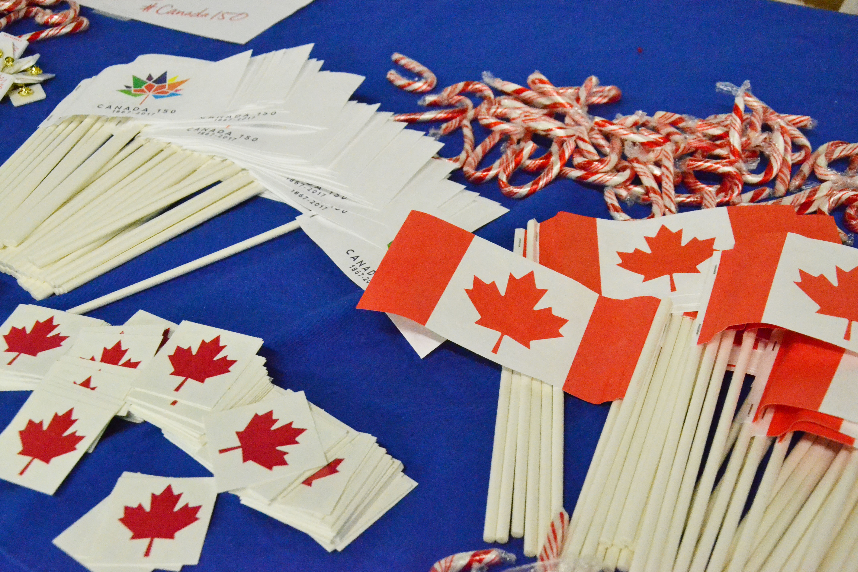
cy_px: 287
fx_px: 1025
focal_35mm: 43
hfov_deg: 45.4
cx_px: 422
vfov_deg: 31.2
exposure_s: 1/160
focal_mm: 28
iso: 6400
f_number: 6.3
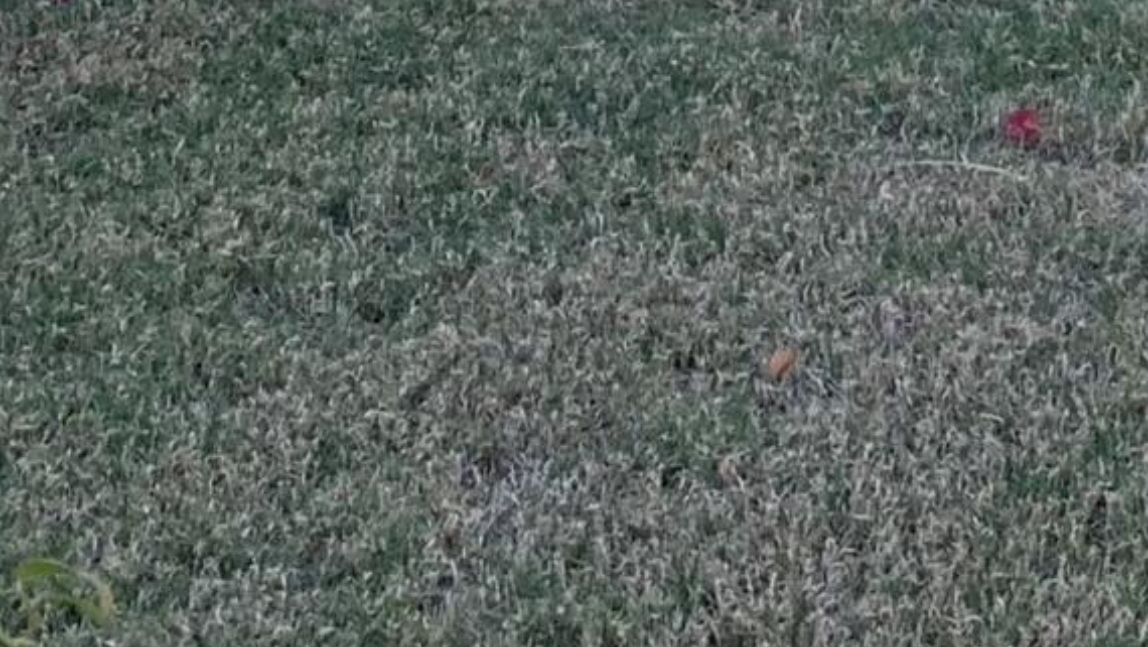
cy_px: -1060
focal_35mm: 149
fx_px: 4537
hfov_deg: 13.9
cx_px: 1502
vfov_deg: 7.5
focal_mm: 4.25
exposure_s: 1/413
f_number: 1.8
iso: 25
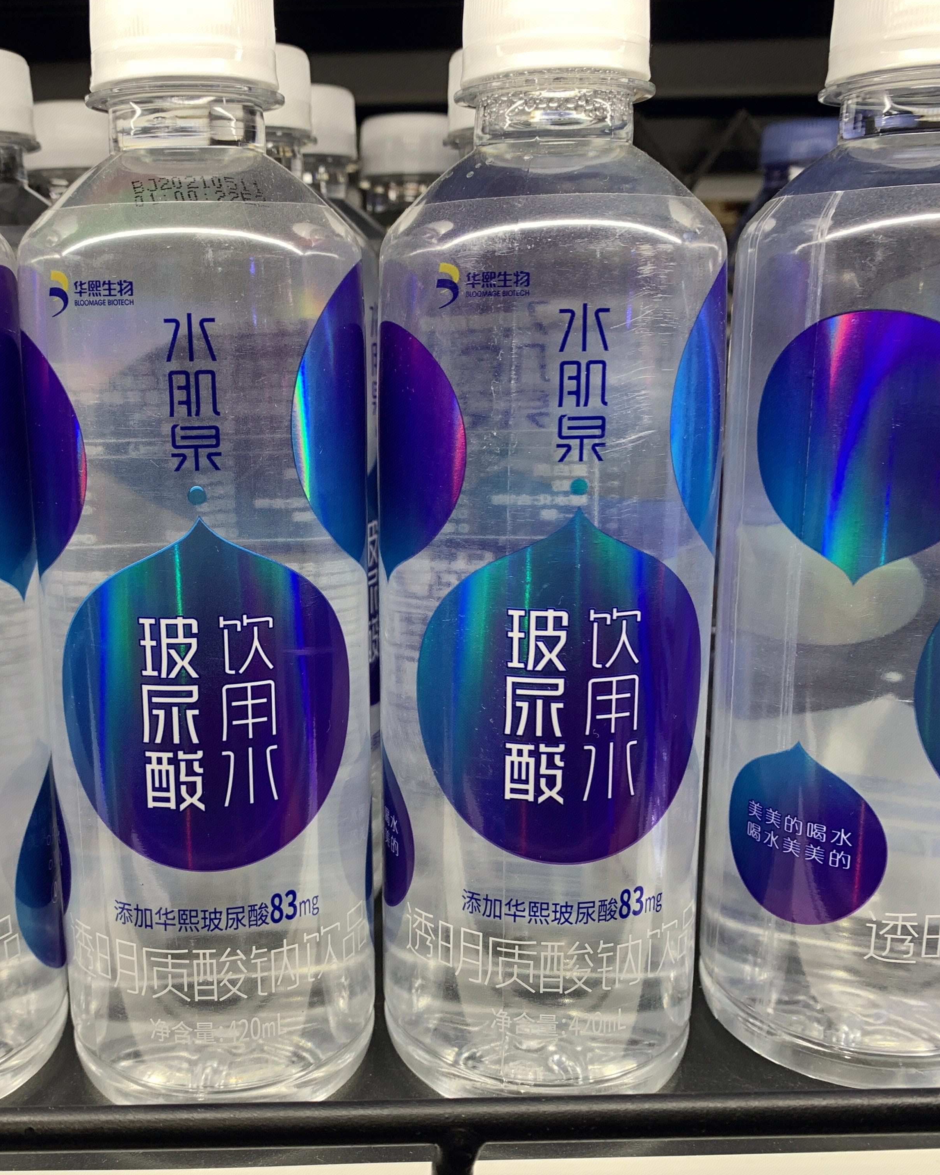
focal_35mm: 34
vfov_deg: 52.8
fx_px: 1182
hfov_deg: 42.9
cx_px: 336
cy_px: 586
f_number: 1.8
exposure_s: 1/100
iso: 100
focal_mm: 4.25
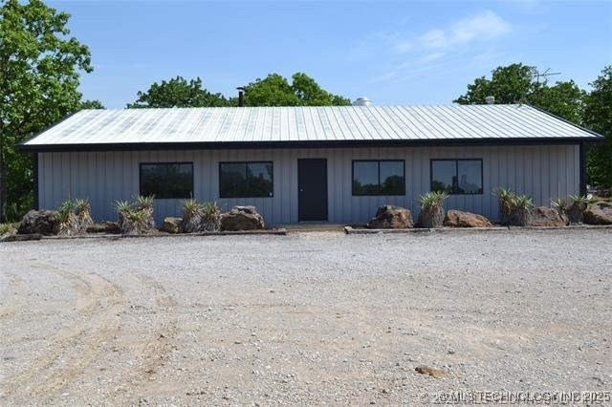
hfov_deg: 53.2
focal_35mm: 36
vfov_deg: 36.8
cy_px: 204
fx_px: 612
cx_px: 306
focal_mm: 24
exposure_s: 1/250
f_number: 8
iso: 100
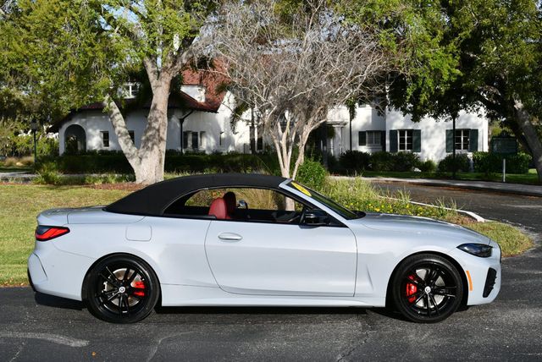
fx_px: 784
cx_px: 271
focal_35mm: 52
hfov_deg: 38.2
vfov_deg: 26.0
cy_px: 181
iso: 110
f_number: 8
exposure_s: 1/250
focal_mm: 26
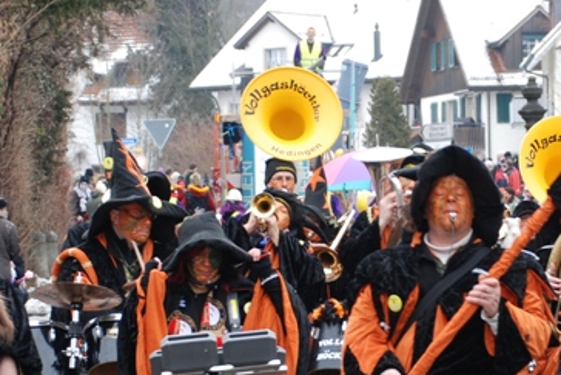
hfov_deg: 9.7
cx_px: 410
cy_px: 334
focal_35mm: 211
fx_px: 3289
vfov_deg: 6.5
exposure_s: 1/60
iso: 200
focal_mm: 50
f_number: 5
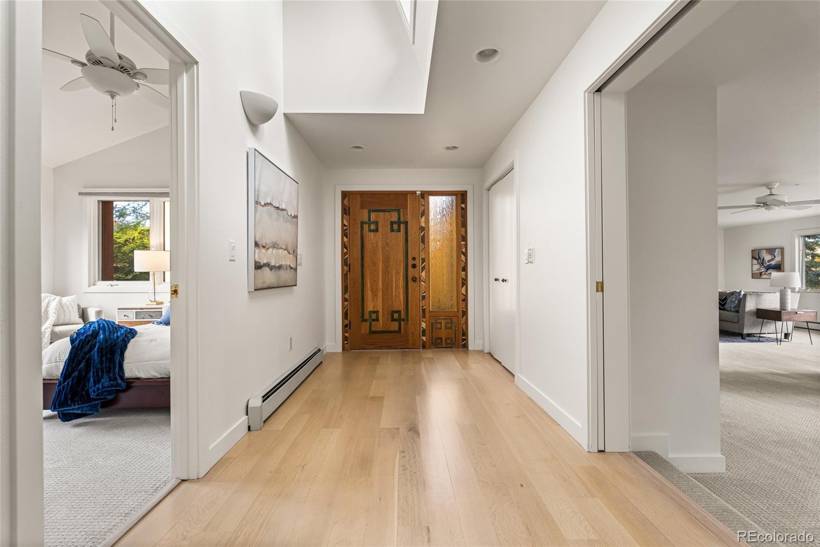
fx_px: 364
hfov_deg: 96.7
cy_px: 274
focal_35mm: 16
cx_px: 410
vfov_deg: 73.7
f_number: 7.1
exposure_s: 1/4
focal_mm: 16
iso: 400
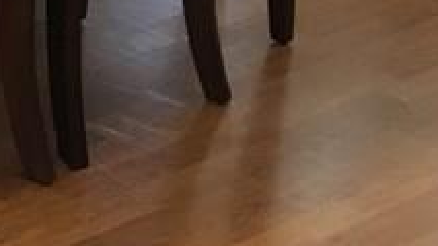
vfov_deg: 7.3
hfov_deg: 12.0
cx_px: -539
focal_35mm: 152
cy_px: -426
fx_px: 1766
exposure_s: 1/30
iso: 160
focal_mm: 4.15
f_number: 2.2
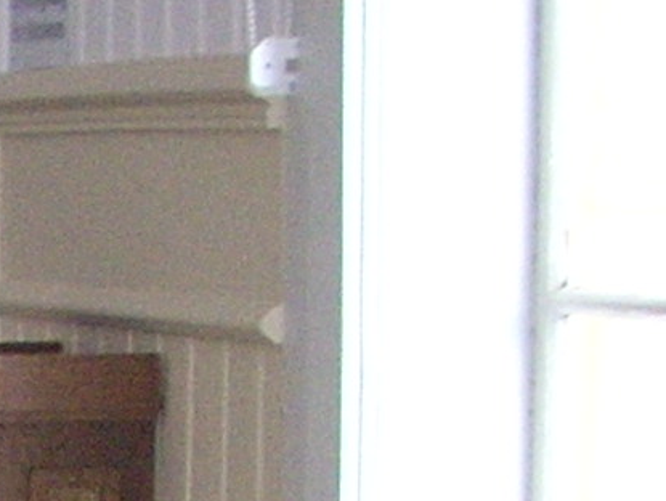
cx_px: -1253
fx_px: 4390
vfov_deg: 6.3
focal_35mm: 228
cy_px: 1079
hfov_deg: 7.7
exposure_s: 1/30
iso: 259
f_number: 2.8
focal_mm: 6.2
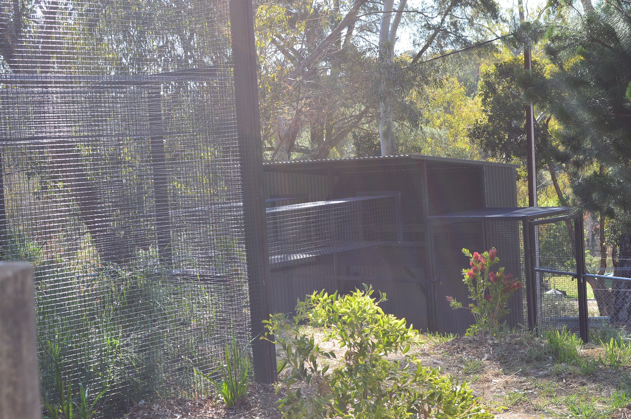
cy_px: 210
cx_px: 316
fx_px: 1051
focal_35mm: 60
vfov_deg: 22.6
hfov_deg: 33.4
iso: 400
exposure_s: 1/160
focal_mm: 40
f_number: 9
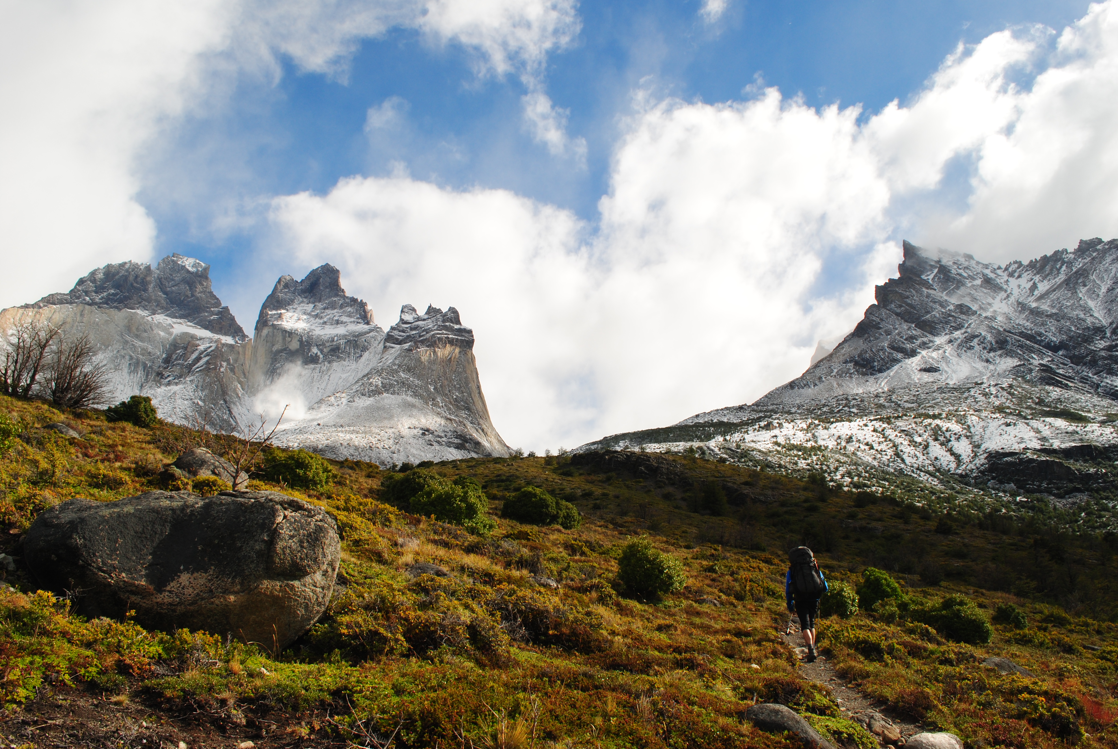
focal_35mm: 27
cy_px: 374
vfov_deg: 48.0
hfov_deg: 67.3
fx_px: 840
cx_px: 559
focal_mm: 18
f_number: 10
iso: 140
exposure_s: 1/250
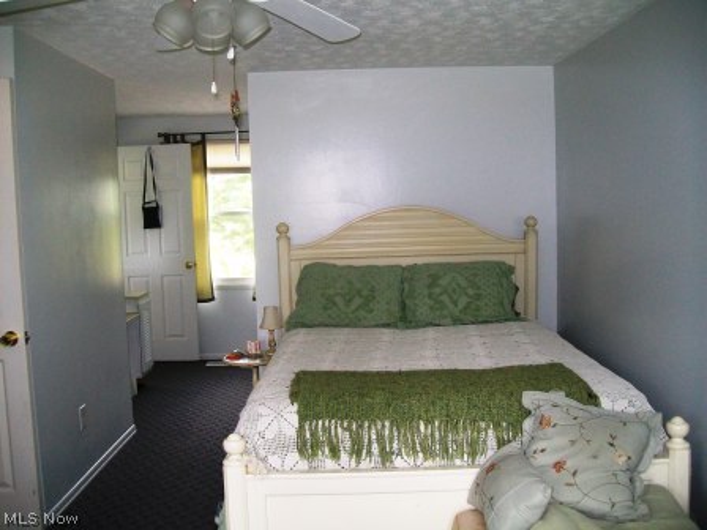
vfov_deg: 41.8
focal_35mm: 34
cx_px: 354
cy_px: 265
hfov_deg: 54.0
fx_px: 694
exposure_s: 1/60
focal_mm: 6.1
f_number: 2.7
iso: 160
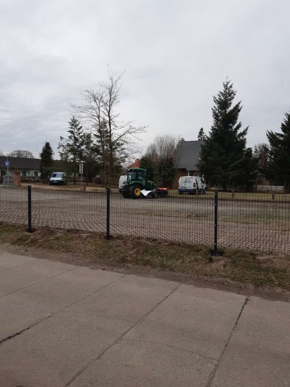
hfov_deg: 53.1
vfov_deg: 67.3
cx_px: 145
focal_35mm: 26
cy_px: 194
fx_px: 290
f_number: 1.7
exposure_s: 1/372
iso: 40
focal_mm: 3.92
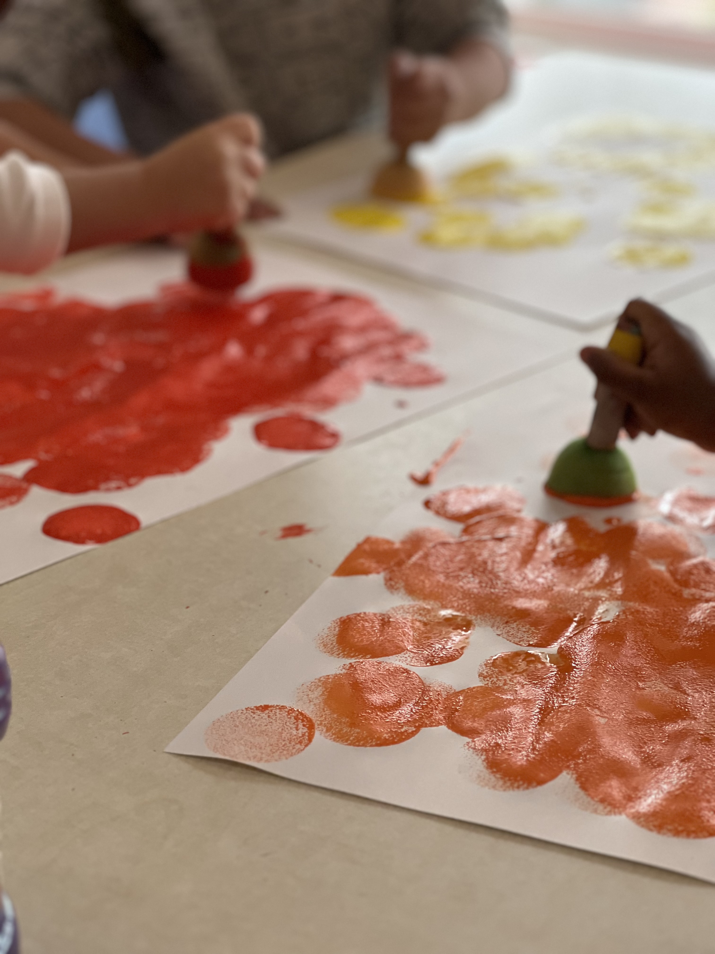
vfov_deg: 25.3
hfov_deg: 19.1
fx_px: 2121
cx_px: 358
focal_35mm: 77
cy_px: 477
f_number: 2.8
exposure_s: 1/75
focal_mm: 9
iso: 250
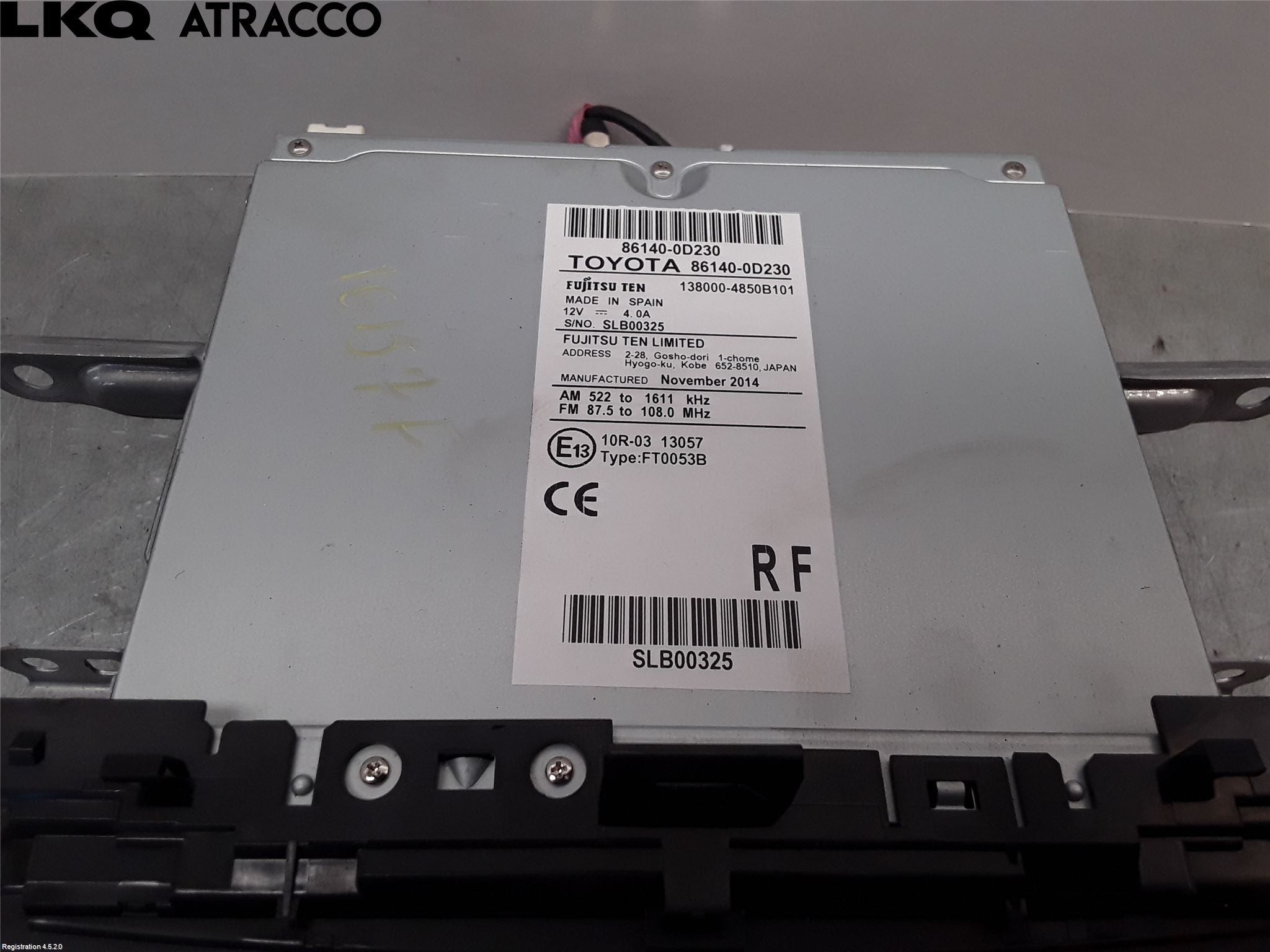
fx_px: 1027
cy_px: 476
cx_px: 635
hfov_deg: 63.4
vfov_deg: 49.7
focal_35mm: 28
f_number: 1.9
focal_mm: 2.91
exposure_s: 1/266
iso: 100
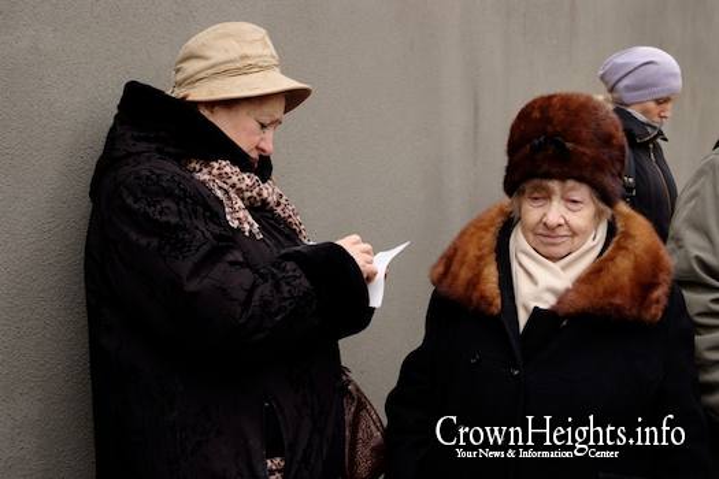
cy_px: 240
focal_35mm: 53
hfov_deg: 37.5
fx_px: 1058
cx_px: 360
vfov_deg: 25.5
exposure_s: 1/57
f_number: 6.3
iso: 800
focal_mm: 35
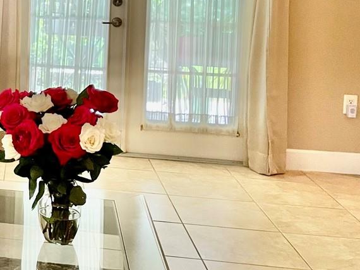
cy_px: -8
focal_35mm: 73
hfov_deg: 23.3
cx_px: -121
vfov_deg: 19.5
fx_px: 759
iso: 125
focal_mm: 4.2
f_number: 1.6
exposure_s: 1/60
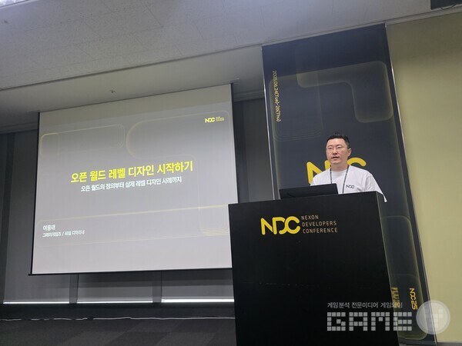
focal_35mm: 23
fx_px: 307
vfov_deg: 58.9
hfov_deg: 73.9
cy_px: 173
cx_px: 231
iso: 800
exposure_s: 1/120
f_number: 1.7
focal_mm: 6.3
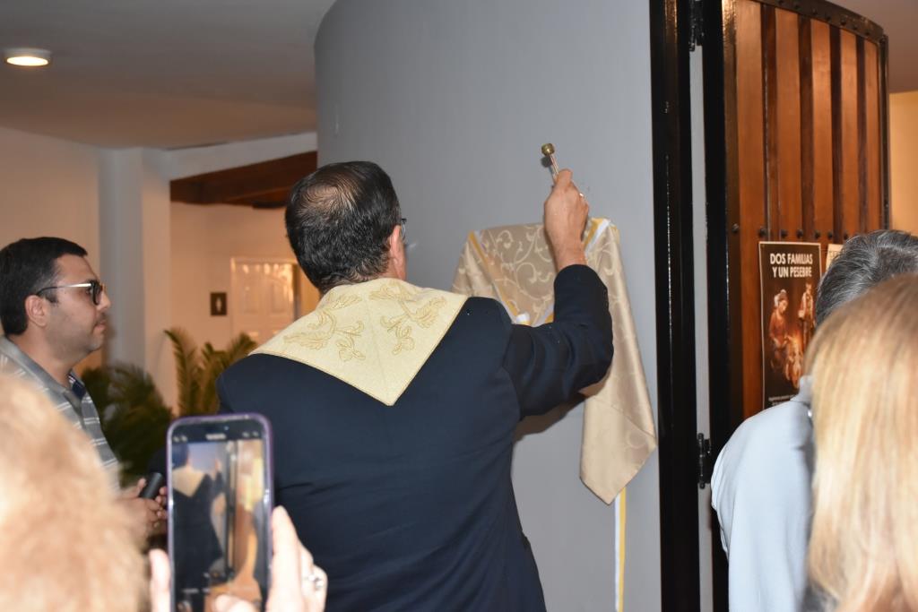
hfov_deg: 37.8
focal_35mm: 52
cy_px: 306
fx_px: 1339
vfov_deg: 25.8
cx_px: 459
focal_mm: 35
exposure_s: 1/60
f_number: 5.6
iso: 1250
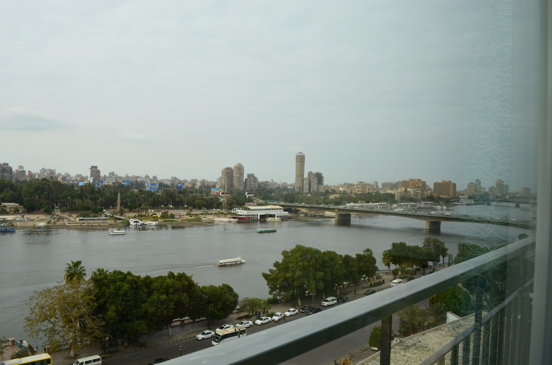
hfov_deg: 67.5
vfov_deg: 47.7
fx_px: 413
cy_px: 182
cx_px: 276
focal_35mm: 27
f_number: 11
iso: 160
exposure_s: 1/125
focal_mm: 18
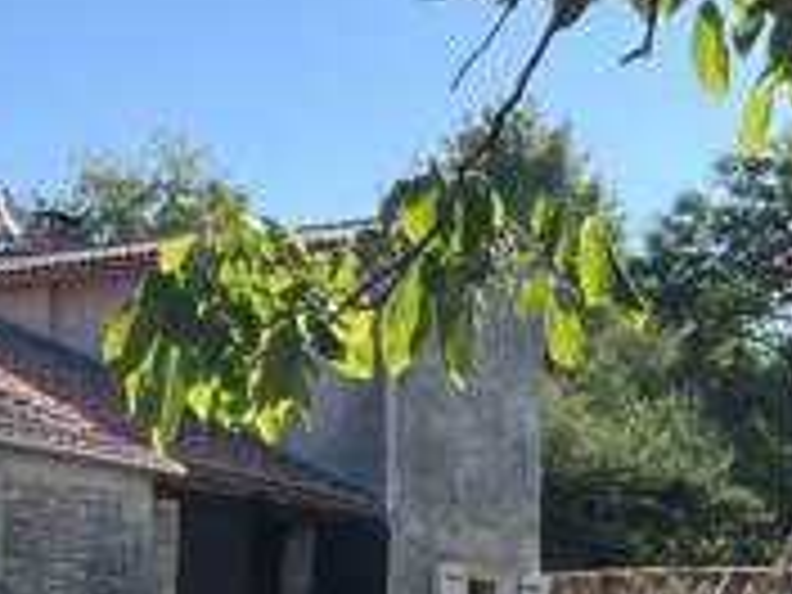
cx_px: 950
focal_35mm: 118
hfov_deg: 16.0
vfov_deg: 11.9
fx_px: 2700
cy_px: 954
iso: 50
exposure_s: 1/1458
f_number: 1.6
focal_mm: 5.1
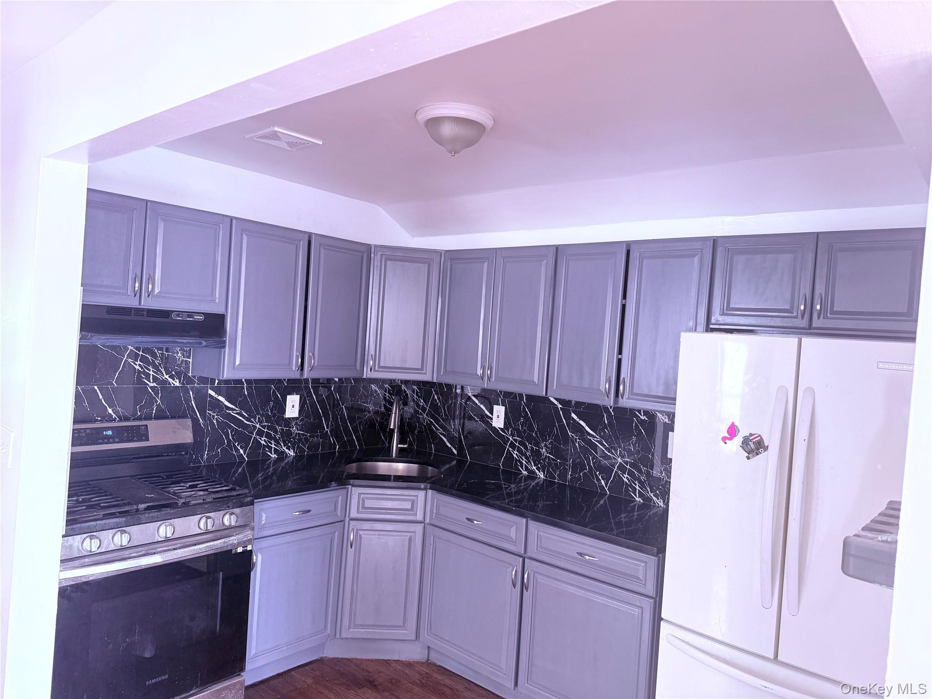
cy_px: 350
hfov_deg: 71.6
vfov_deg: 56.8
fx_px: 646
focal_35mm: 24
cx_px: 466
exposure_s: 1/107
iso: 200
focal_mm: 6.76
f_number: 1.78
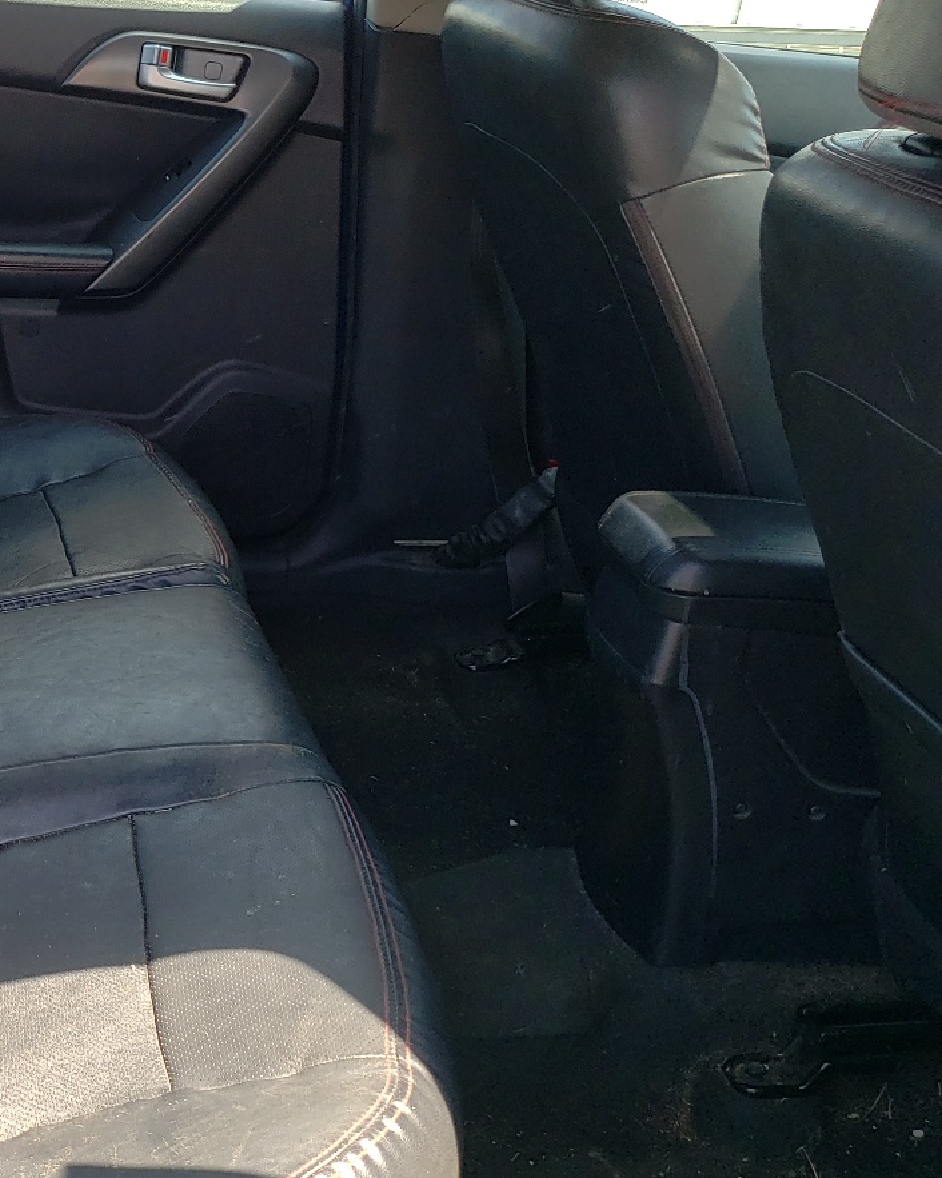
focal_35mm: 46
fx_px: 1604
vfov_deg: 40.3
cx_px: -49
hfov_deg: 30.0
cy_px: 590
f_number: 1.5
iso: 50
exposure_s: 1/370
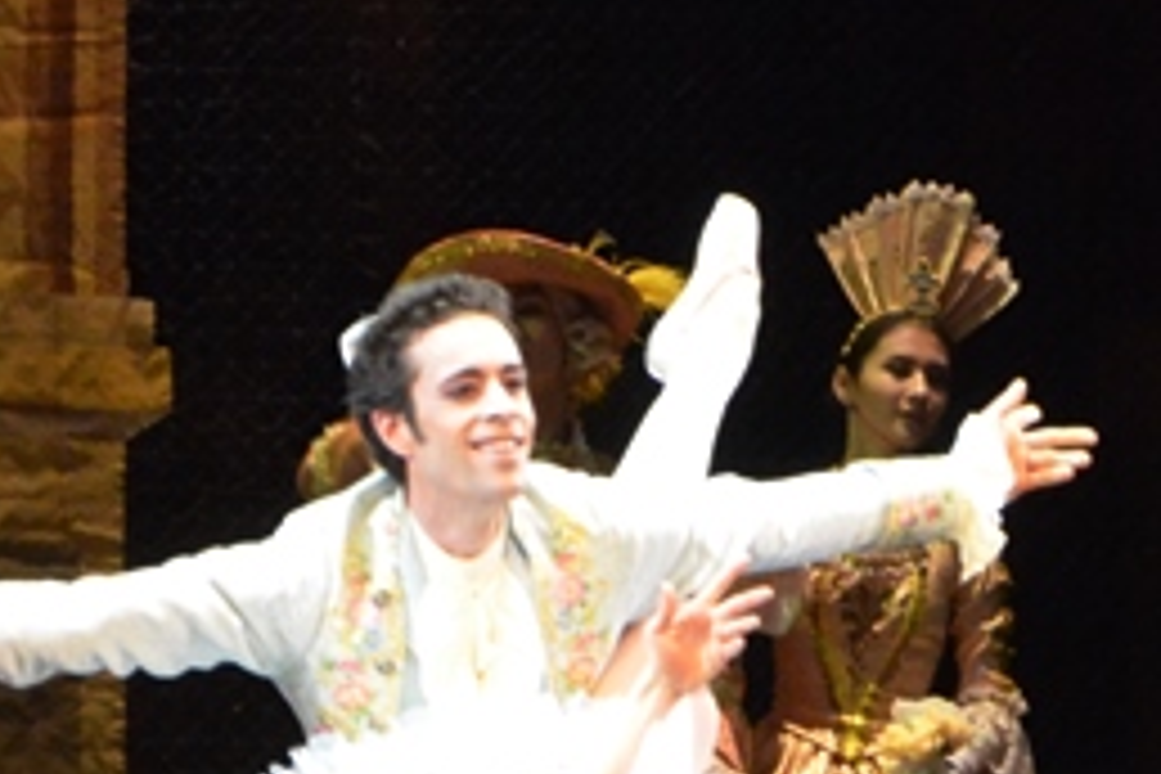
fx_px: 15722
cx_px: 558
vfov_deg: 2.8
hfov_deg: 4.2
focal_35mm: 488
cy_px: 619
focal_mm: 105
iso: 4000
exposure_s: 1/60
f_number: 8
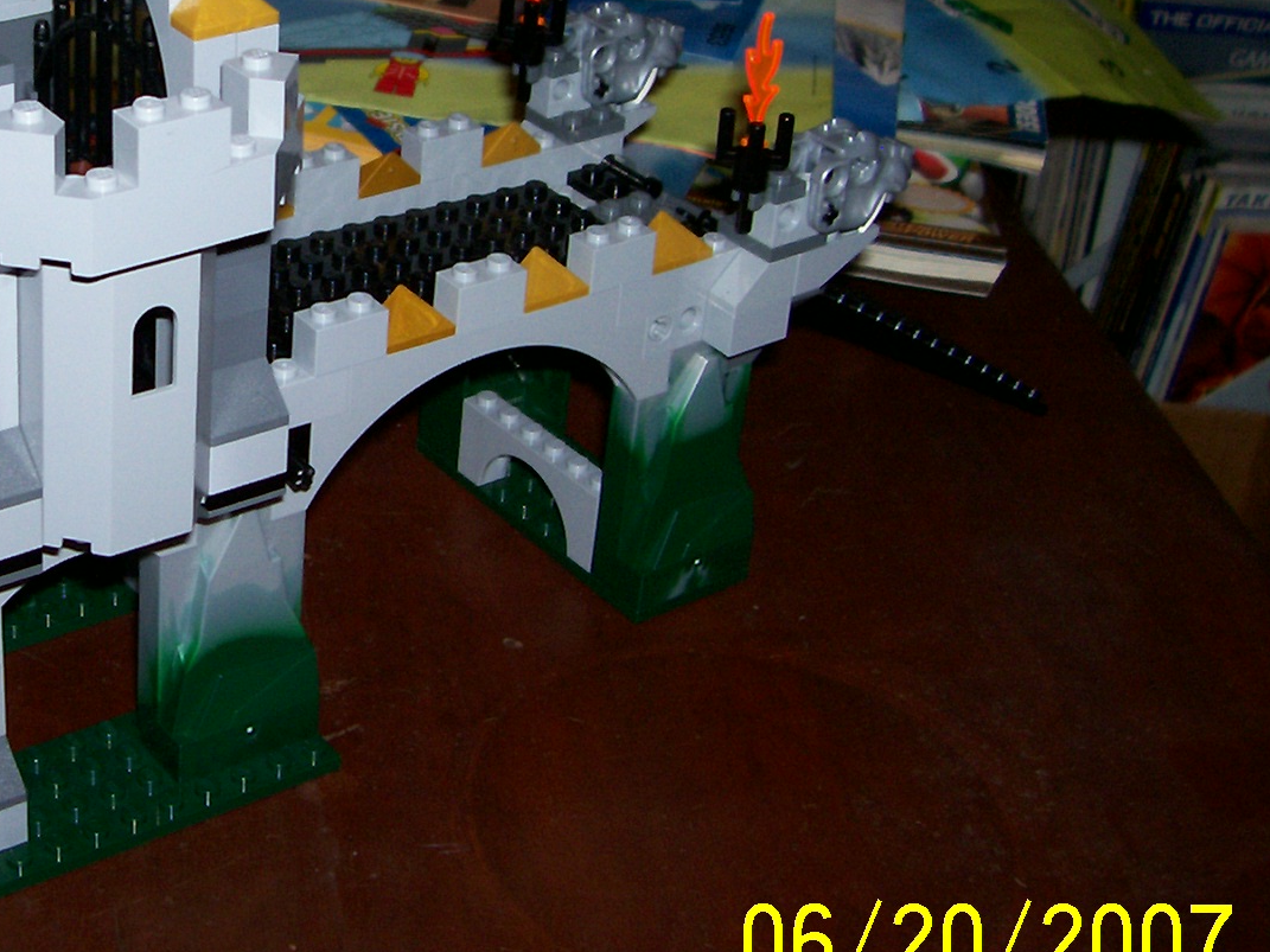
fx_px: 2384
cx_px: 143
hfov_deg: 28.7
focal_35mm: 65
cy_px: 273
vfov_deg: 22.4
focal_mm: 5.6
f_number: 2.7
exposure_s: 1/64
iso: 80
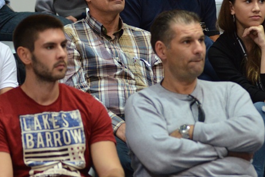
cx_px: 94
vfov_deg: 4.2
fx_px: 2408
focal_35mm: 327
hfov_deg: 6.3
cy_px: 5
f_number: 3.5
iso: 2500
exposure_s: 1/400
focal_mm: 145
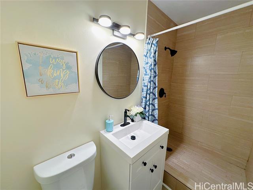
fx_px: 102
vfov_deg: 85.7
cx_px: 126
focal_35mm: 14
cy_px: 95
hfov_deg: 102.1
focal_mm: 2.22
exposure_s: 1/120
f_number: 2.2
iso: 160
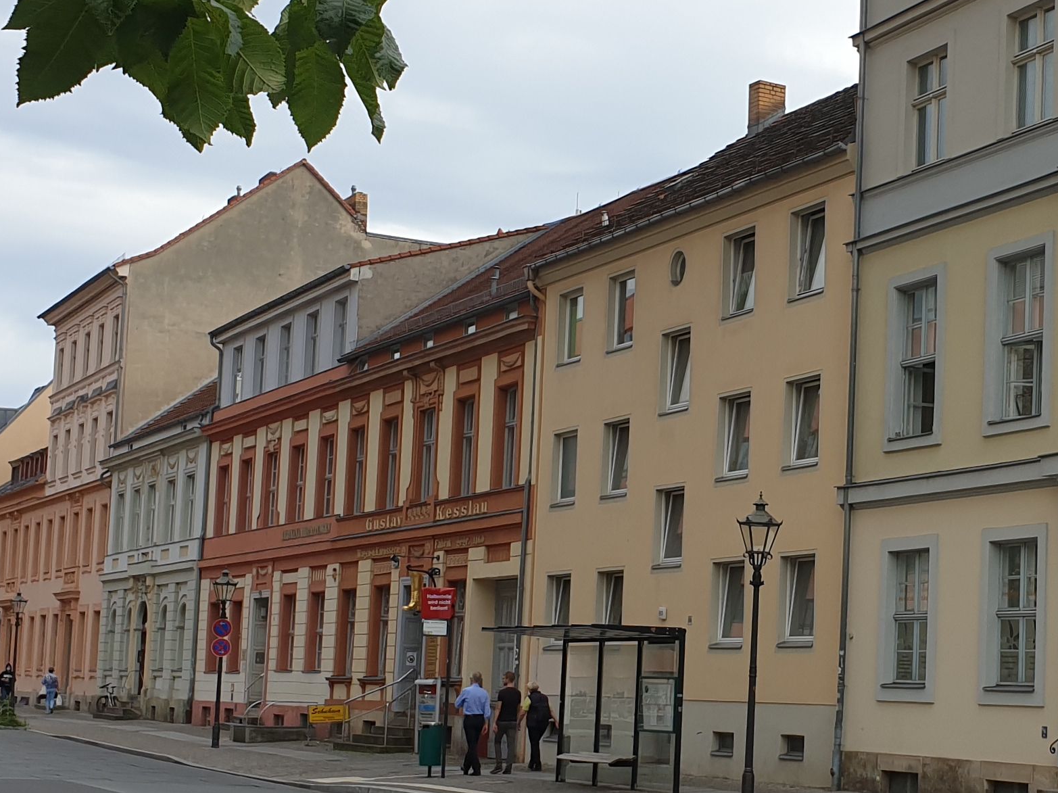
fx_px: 2047
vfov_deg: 21.9
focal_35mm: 67
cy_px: 465
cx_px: 917
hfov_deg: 28.1
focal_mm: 4.3
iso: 50
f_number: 2.4
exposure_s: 1/1340
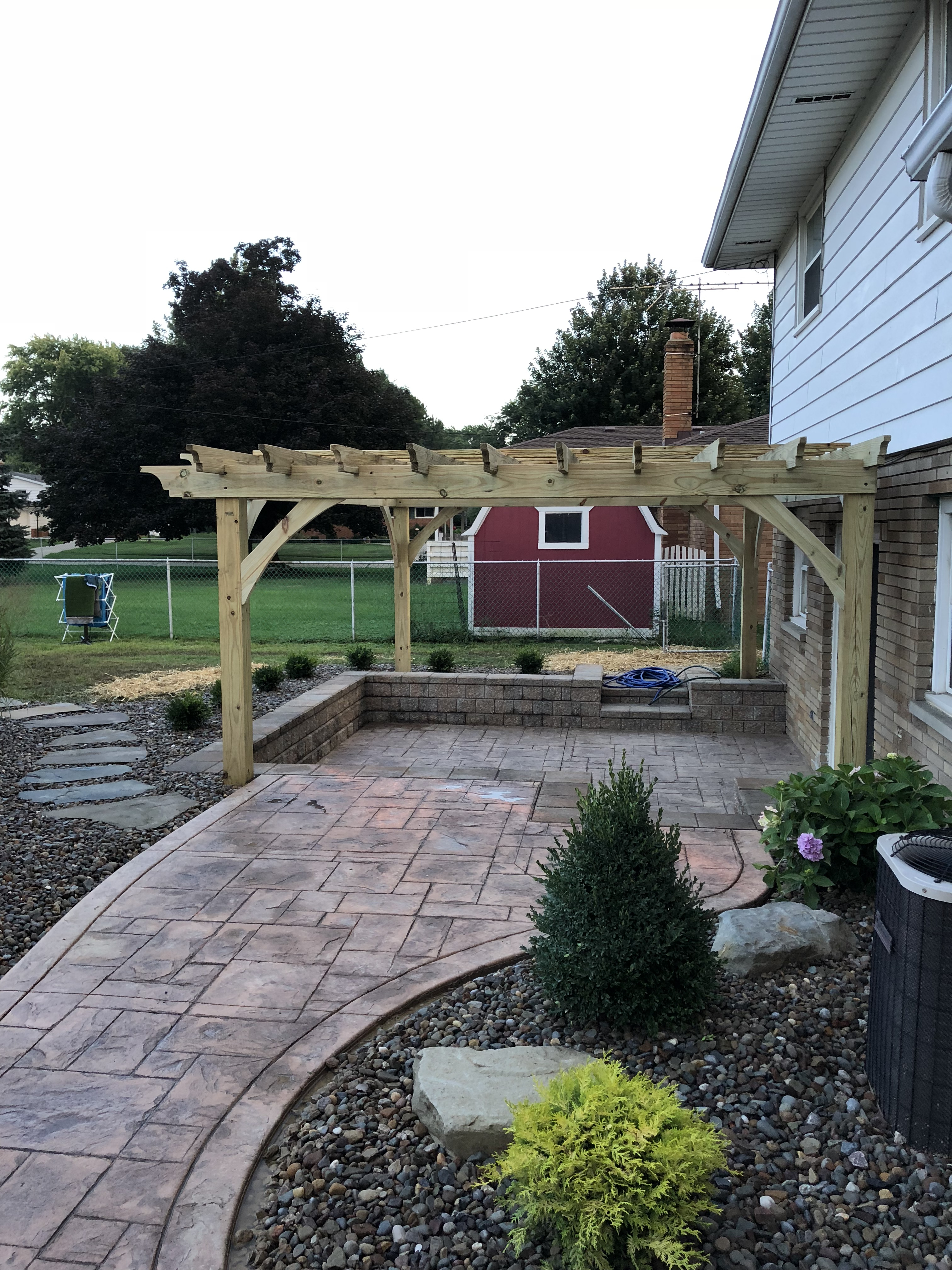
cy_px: 635
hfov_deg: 49.7
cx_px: 476
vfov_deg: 63.4
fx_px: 1027
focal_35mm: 28
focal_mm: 3.99
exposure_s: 1/30
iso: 20
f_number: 1.8
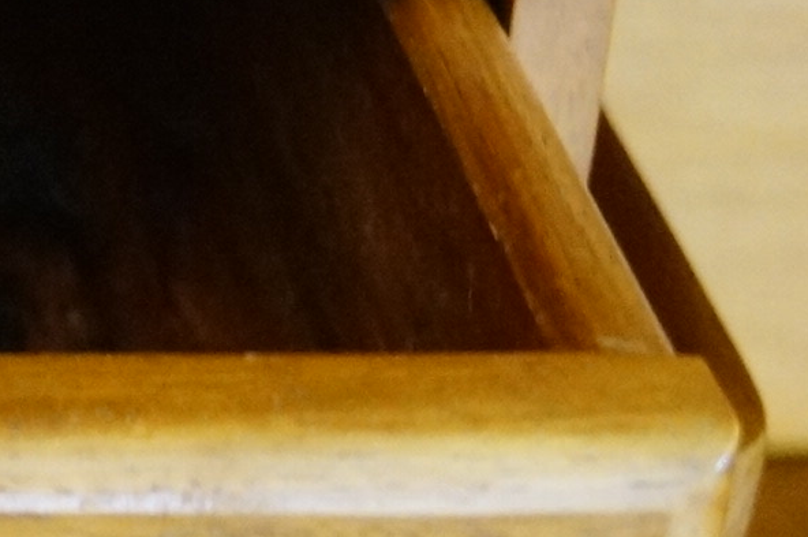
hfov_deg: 10.5
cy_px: 216
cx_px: -592
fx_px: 4169
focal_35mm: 186
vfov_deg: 7.4
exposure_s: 1/20
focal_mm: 30
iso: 3200
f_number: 4.5
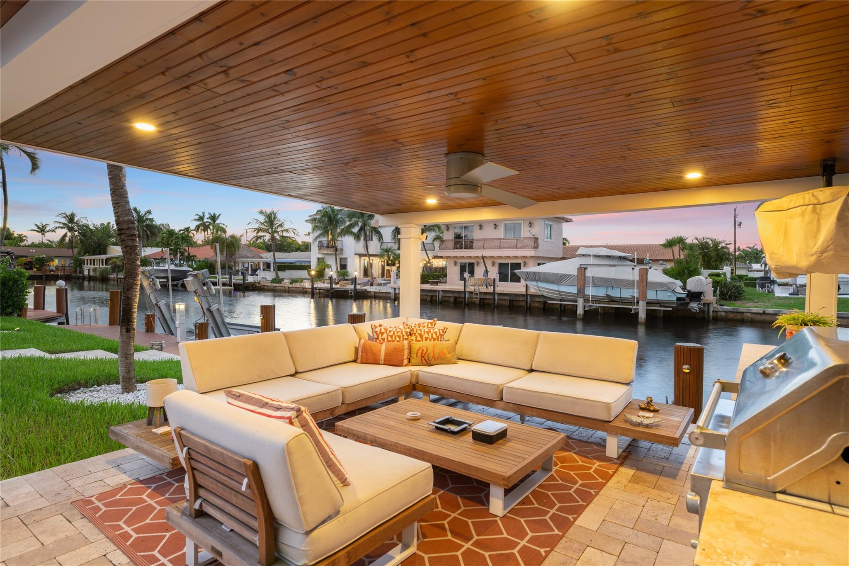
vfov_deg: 61.9
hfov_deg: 84.0
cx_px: 424
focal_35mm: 20
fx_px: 472
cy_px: 283
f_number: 7.1
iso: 250
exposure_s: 2
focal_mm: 20
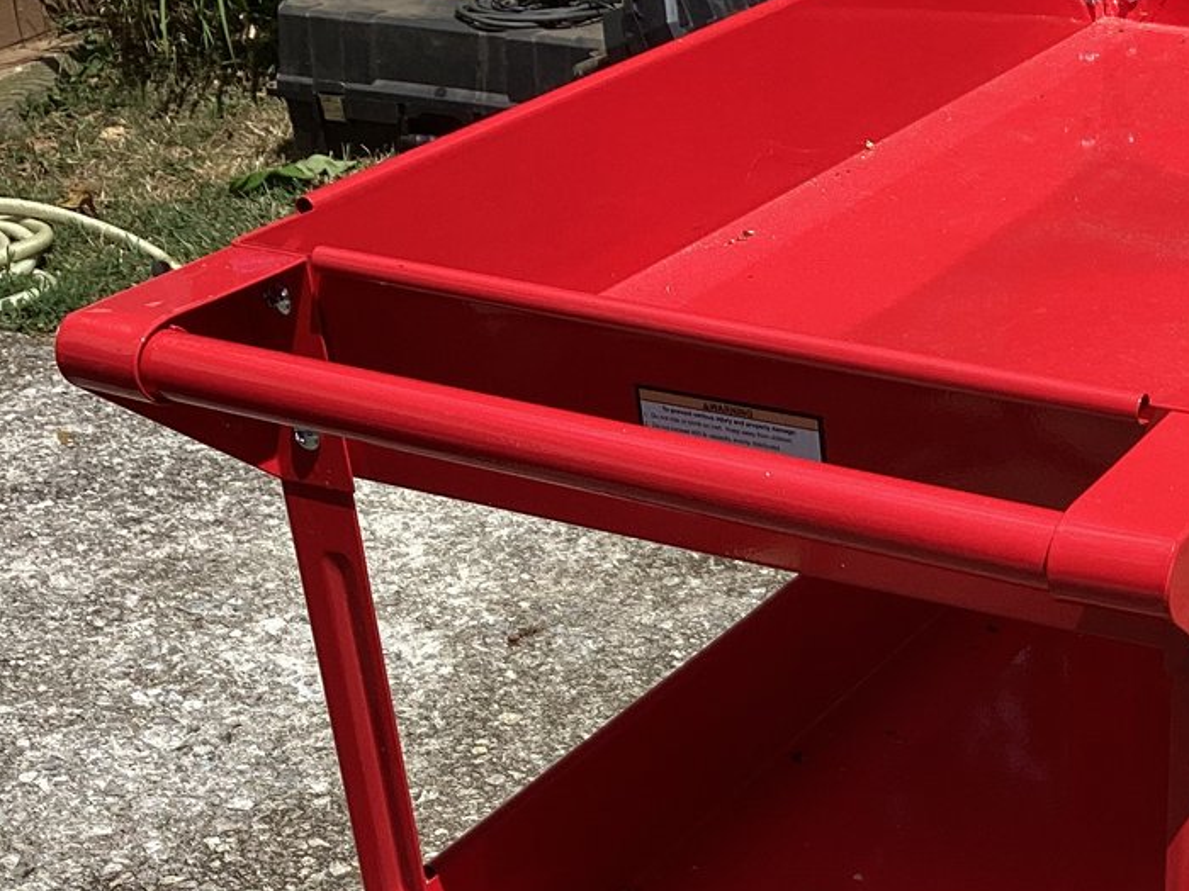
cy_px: 919
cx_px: 1000
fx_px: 2301
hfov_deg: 28.2
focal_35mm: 67
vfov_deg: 21.1
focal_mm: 3.3
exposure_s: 1/1199
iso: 25
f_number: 2.4
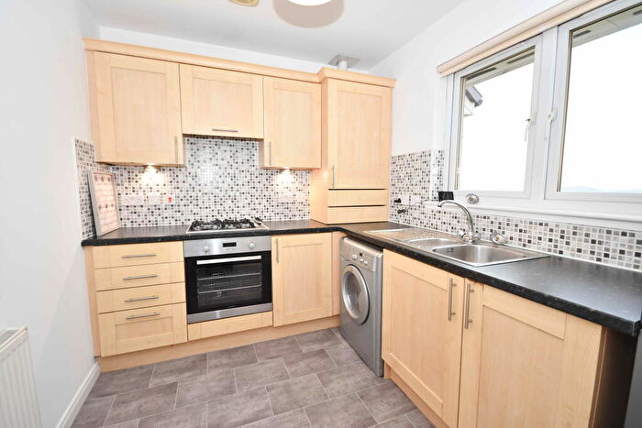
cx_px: 321
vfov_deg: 77.4
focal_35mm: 15
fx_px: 268
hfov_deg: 100.4
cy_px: 214
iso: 450
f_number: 4
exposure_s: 1/60
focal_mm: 10
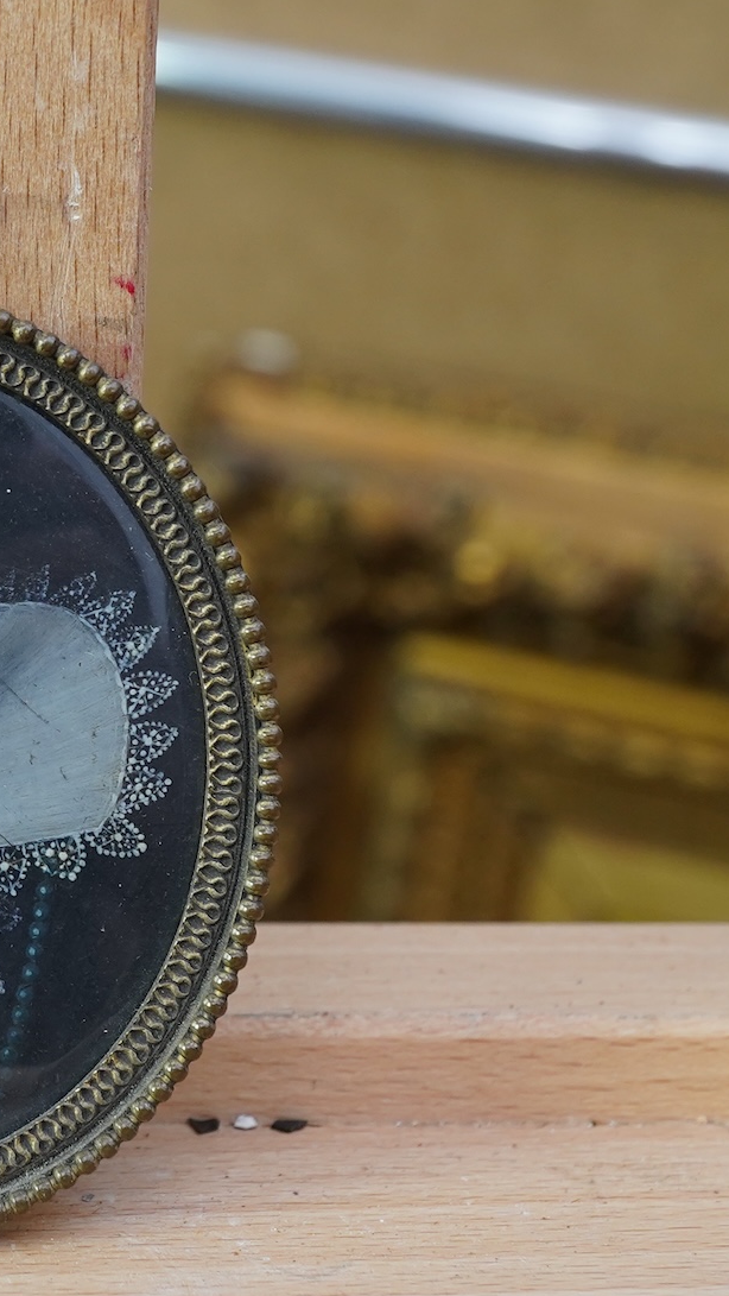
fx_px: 2920
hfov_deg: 13.8
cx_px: -139
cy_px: 691
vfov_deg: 25.0
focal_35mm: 85
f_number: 6.3
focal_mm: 30
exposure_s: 1/50
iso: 1000
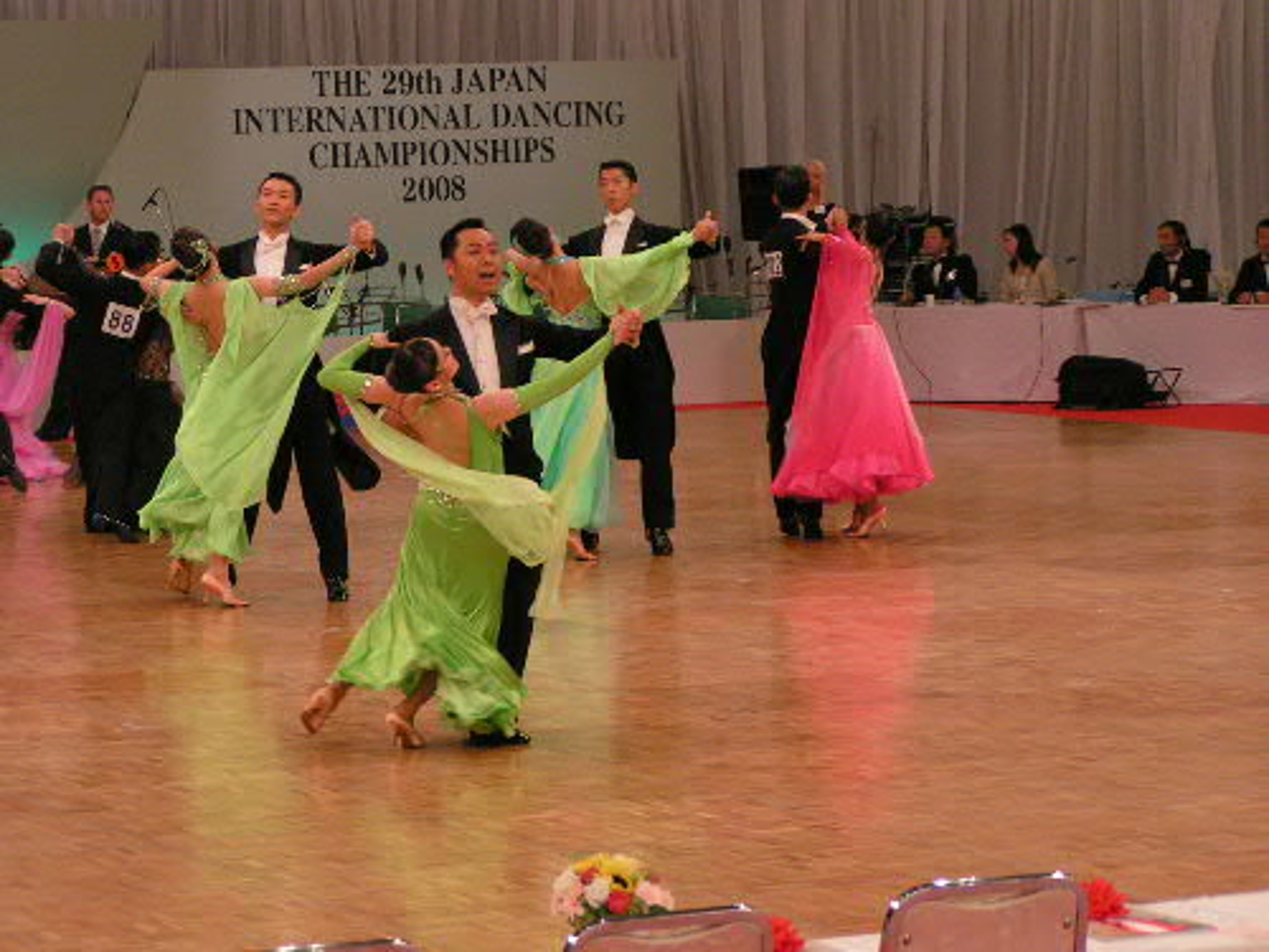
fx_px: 4802
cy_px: 476
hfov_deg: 15.1
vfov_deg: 11.3
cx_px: 634
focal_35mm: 131
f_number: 3.5
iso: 200
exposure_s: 1/160
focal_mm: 20
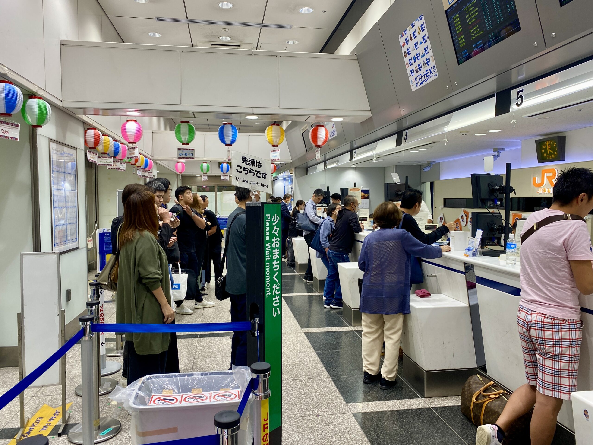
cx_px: 296
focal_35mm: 26
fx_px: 445
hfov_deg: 67.3
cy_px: 222
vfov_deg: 53.1
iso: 80
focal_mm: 4.25
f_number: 1.8
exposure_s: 1/121
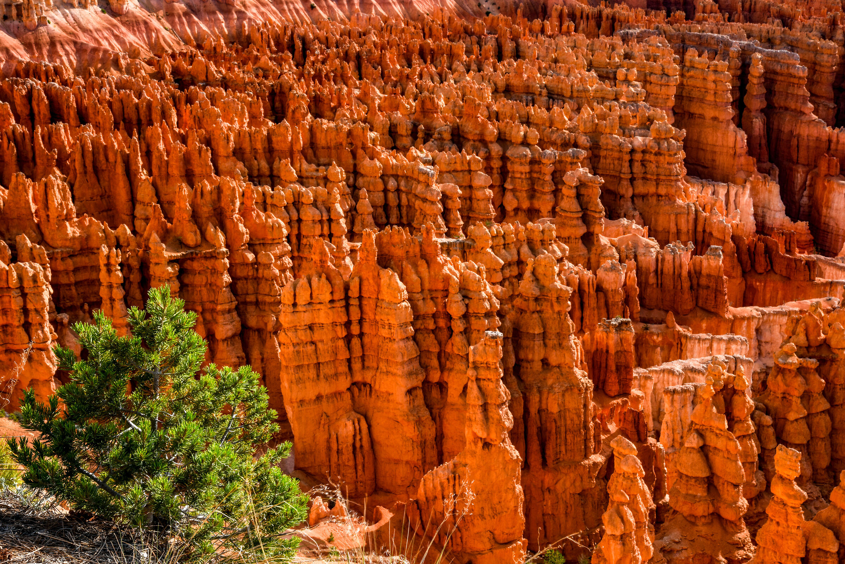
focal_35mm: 58
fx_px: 1362
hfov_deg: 34.5
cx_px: 422
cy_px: 282
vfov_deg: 23.4
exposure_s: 1/30
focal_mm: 58
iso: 160
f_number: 22
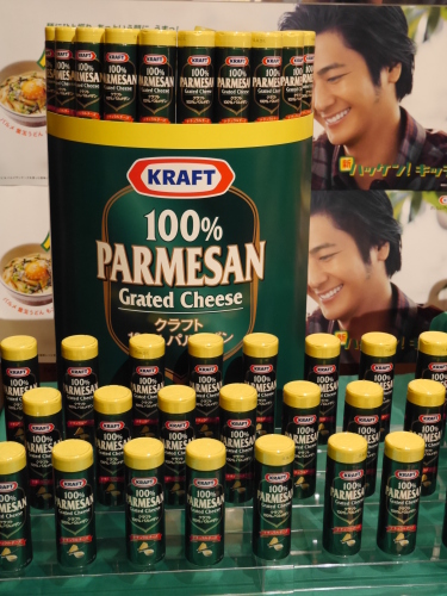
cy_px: 298
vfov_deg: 38.2
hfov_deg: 29.1
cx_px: 224
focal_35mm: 50
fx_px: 861
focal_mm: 25
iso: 1600
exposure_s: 1/60
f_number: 4.9
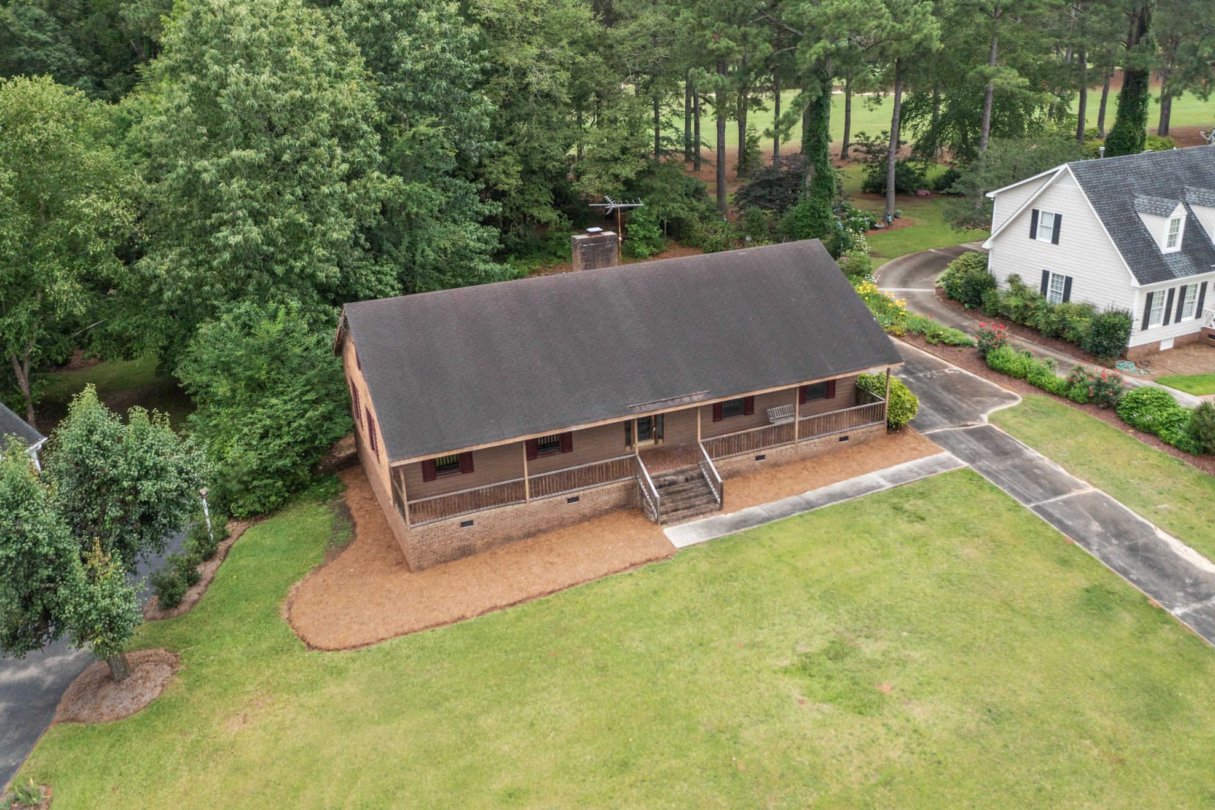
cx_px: 616
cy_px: 399
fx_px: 979
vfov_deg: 45.0
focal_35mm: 29
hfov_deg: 63.7
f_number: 2.8
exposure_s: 1/1600
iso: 100
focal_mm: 10.26
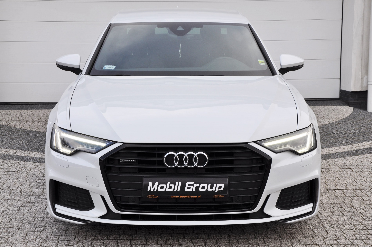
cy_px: 124
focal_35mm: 68
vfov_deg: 20.1
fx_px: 696
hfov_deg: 29.9
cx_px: 186
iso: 250
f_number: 11
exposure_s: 1/125
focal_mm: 45
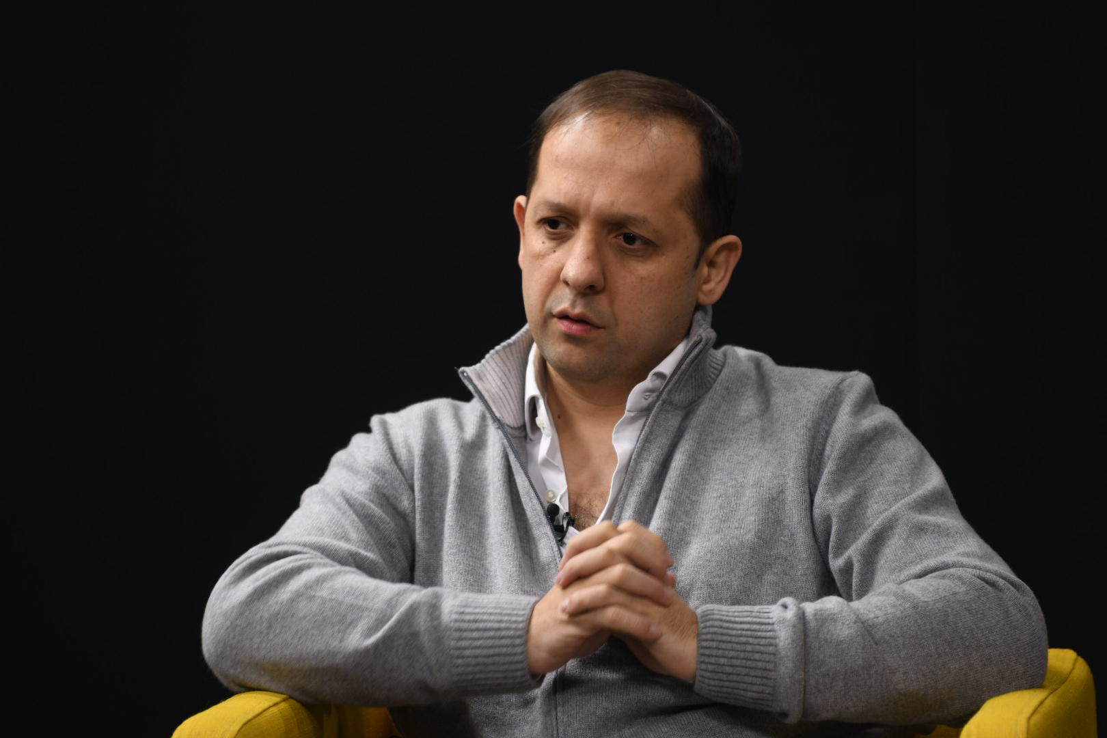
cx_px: 554
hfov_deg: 10.3
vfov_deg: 6.9
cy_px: 369
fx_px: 6150
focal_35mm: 200
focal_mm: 200
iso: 320
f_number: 3.2
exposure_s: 1/160
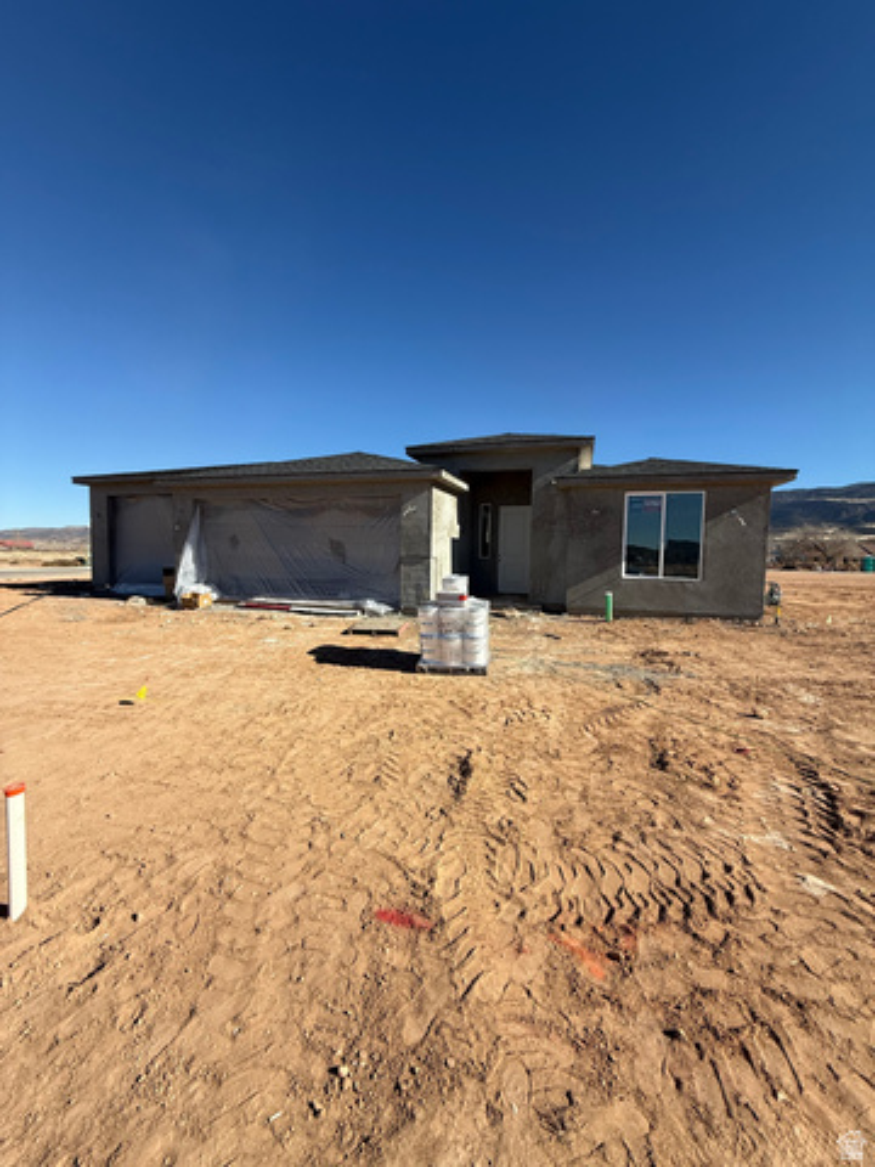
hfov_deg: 85.7
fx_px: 472
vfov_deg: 102.1
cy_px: 584
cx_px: 438
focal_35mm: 14
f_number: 2.2
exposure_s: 1/2165
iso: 50
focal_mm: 2.22
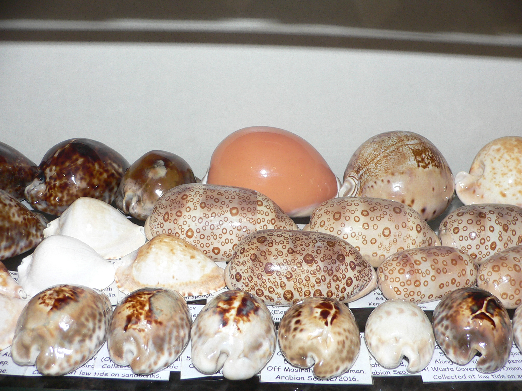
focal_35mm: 35
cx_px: 261
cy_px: 196
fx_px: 528
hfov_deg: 52.6
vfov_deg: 40.7
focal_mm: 4.6
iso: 100
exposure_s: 1/60
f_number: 2.8
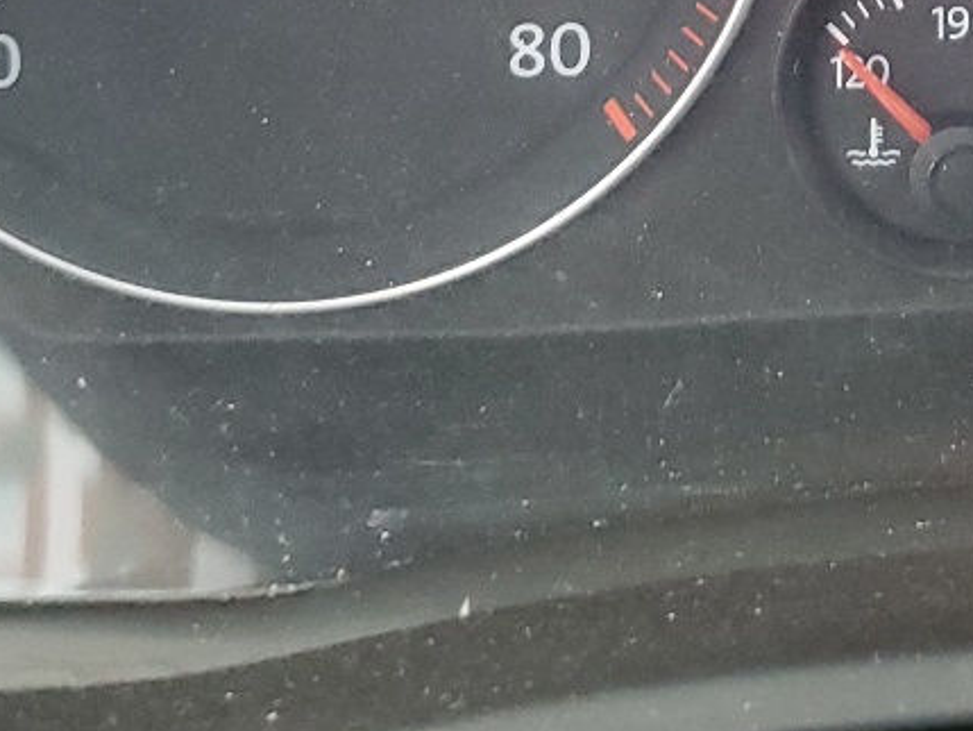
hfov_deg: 19.4
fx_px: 2727
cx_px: 1059
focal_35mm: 97
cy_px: -336
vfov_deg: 14.3
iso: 310
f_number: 1.5
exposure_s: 1/20
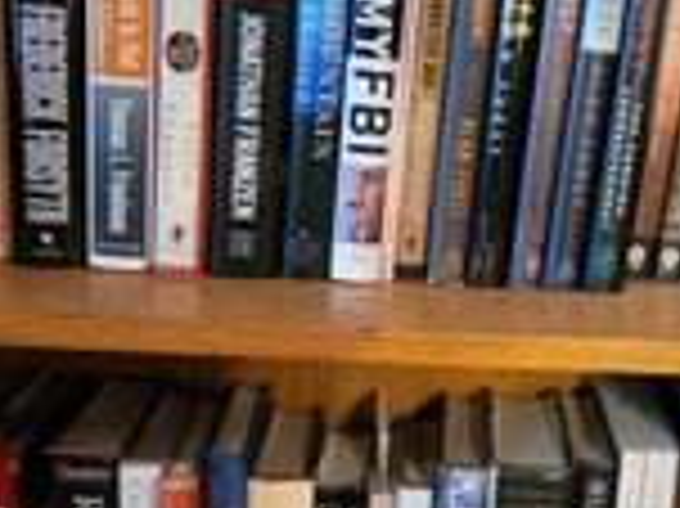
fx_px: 1158
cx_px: 408
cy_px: 353
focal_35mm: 59
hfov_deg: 32.6
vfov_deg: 24.6
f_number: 1.8
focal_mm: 5.4
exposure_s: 1/24
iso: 640
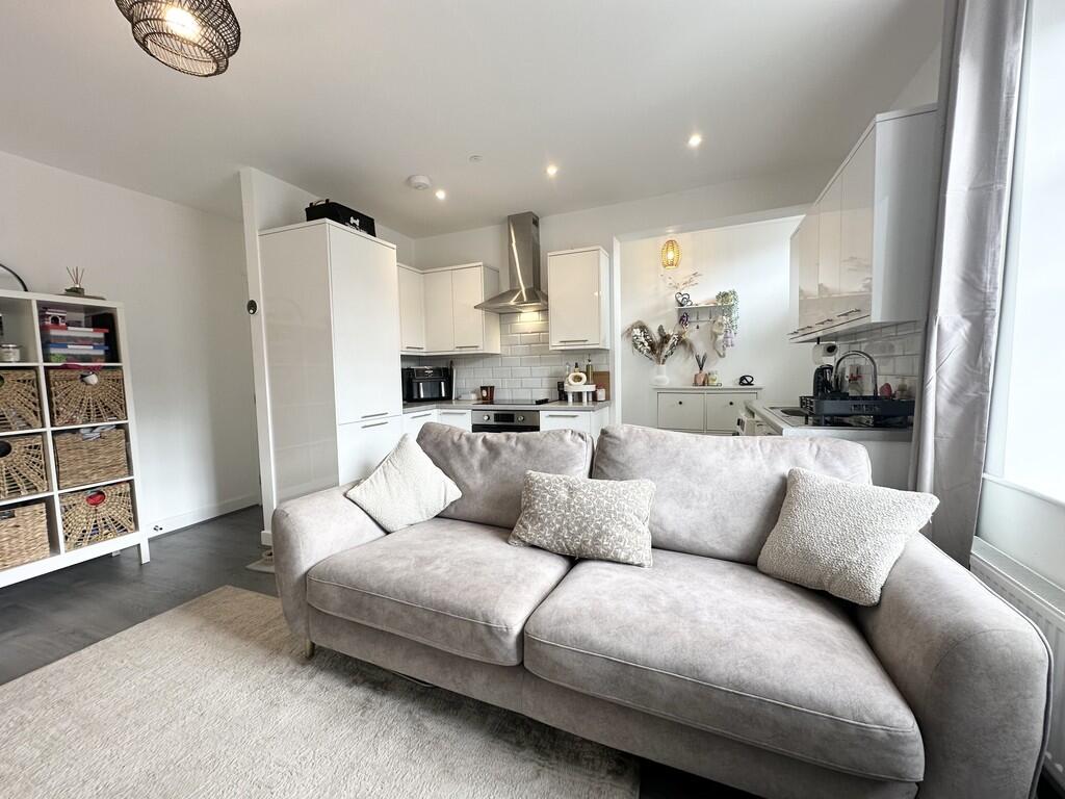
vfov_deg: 85.7
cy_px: 400
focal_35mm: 14
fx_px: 431
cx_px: 532
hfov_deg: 102.1
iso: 64
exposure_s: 1/100
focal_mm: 2.22
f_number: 2.2
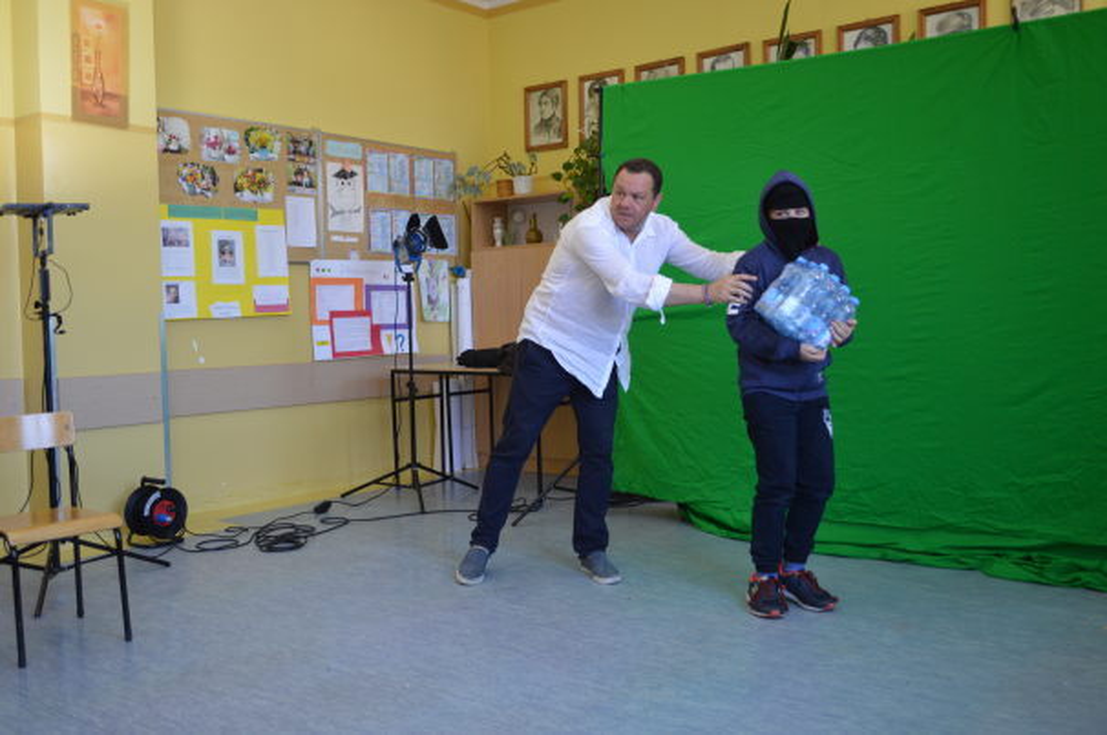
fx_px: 1013
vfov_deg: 39.8
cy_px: 368
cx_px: 554
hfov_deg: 57.3
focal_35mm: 33
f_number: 4
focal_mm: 22
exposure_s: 1/60
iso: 400
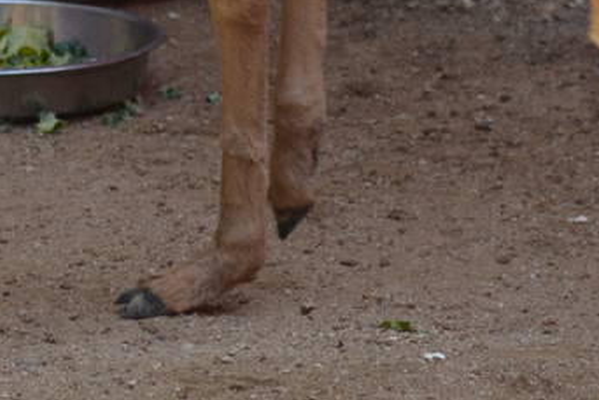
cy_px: -186
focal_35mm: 491
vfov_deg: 2.8
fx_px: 8169
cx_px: 278
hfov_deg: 4.2
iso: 400
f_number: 5
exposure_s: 1/400
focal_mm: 70
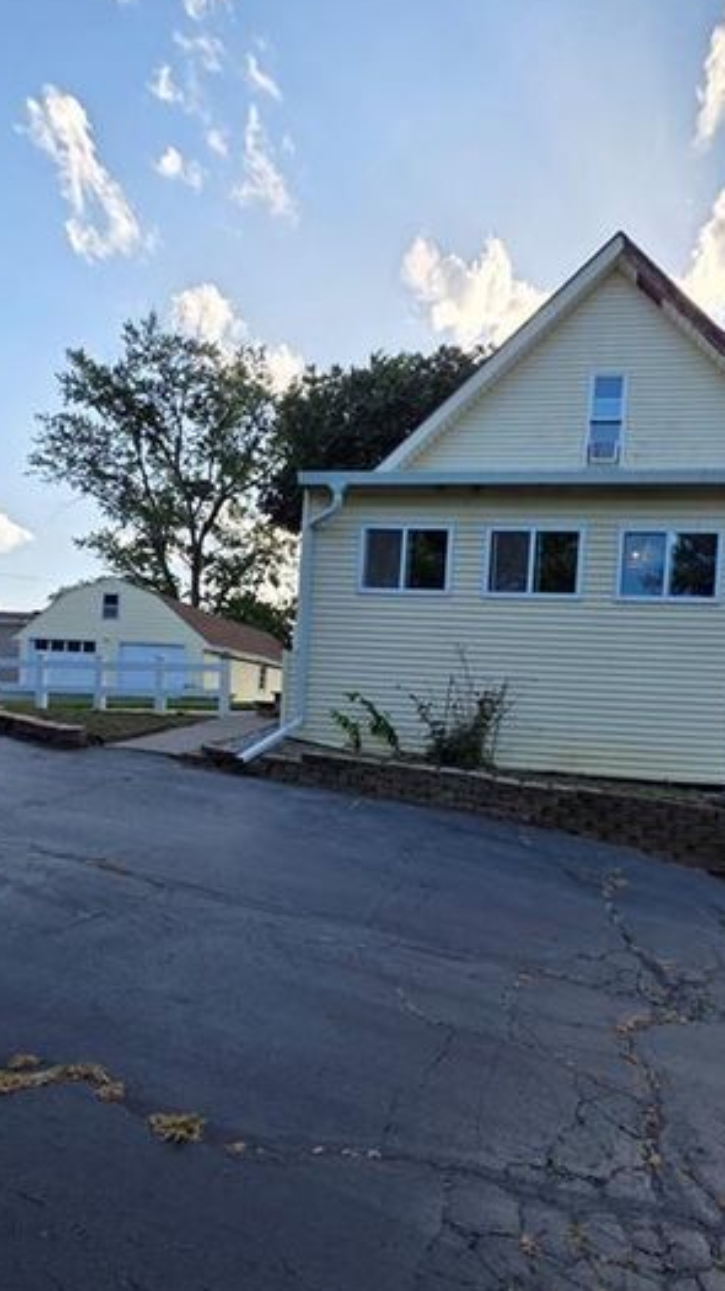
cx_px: 464
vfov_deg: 92.0
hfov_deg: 60.0
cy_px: 744
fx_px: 616
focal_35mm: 18
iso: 40
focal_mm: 2.2
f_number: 1.9
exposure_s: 1/957
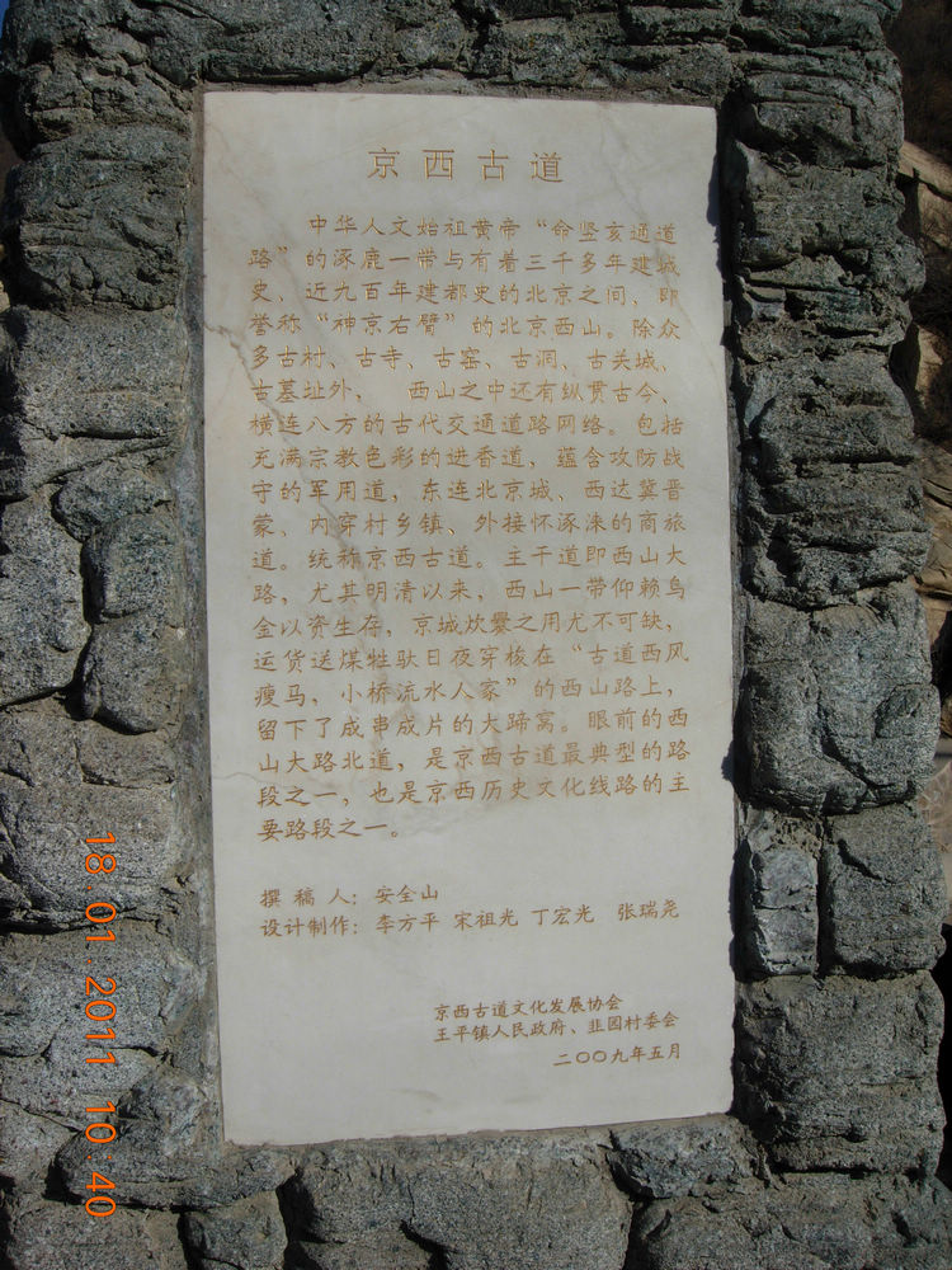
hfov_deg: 39.7
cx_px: 476
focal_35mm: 36
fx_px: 1320
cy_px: 635
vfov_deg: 51.4
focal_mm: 7.5
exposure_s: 1/664
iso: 50
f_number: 7.6
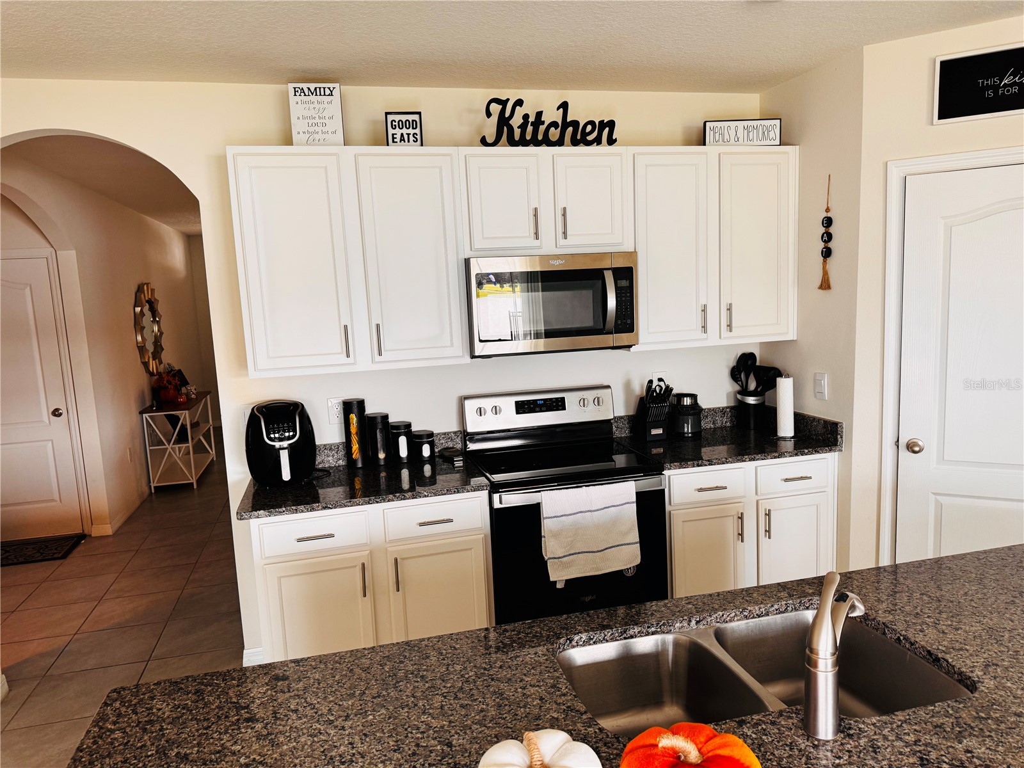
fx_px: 710
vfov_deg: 56.8
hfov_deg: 71.6
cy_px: 384
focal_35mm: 24
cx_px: 512
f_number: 1.78
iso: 125
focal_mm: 6.76
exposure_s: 1/120
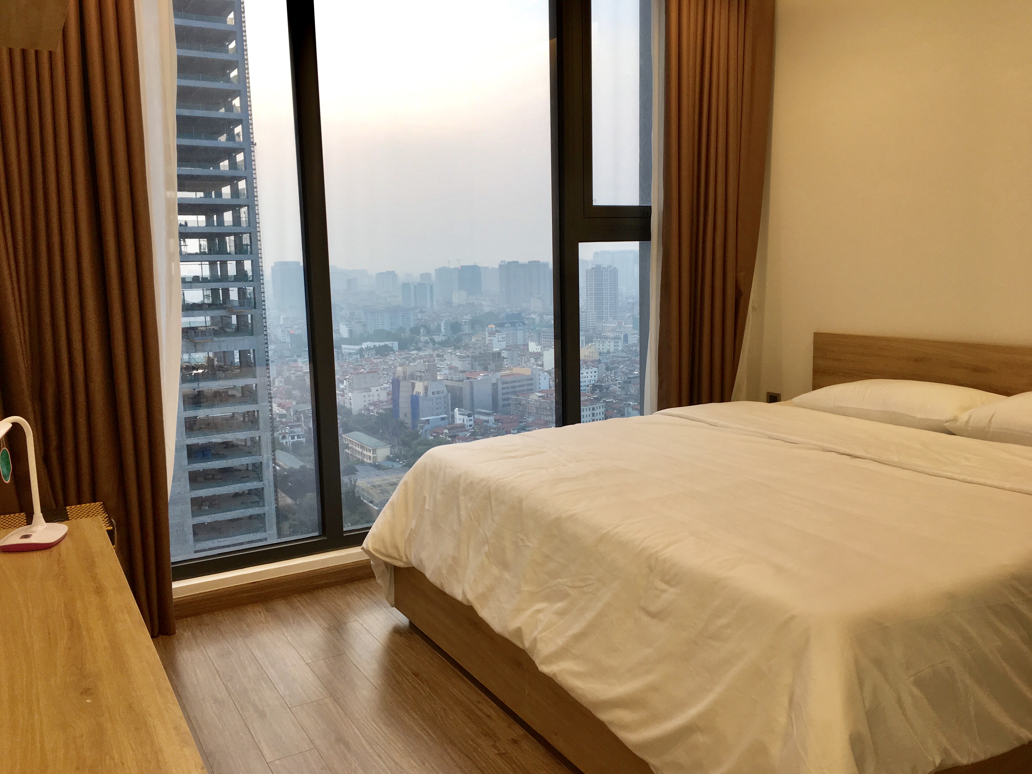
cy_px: 387
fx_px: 865
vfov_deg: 48.2
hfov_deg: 61.7
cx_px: 516
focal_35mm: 29
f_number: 2.2
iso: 32
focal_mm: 4.15
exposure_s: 1/50
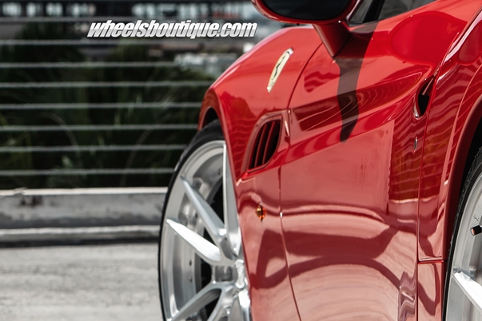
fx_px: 2985
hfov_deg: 9.1
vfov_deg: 6.2
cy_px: 212
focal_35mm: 223
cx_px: 621
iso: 200
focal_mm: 70
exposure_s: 1/500
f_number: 6.3
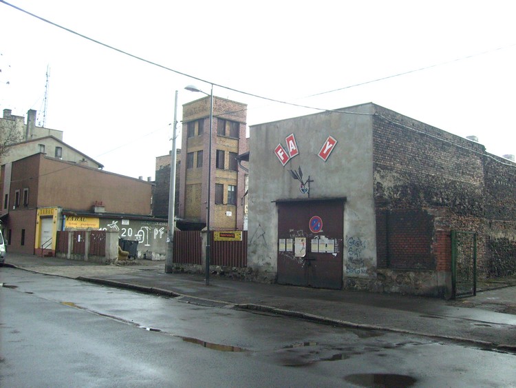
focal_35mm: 35
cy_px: 194
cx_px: 258
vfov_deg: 40.7
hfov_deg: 52.6
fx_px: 522
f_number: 7.1
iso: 80
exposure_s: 1/90
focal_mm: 5.8
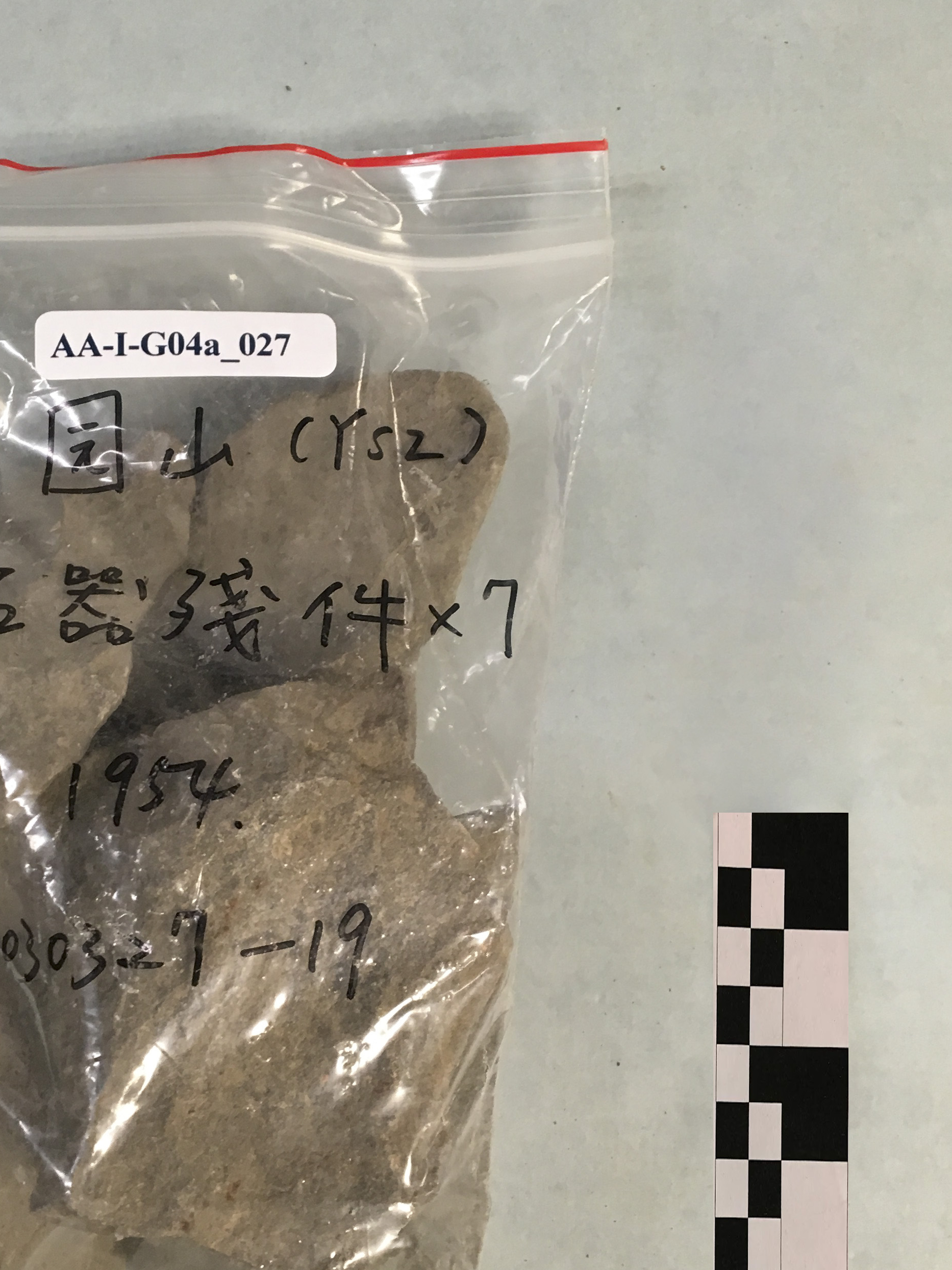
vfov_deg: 40.4
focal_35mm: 47
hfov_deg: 30.8
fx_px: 1723
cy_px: 717
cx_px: 389
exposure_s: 1/30
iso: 64
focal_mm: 4.15
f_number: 2.2
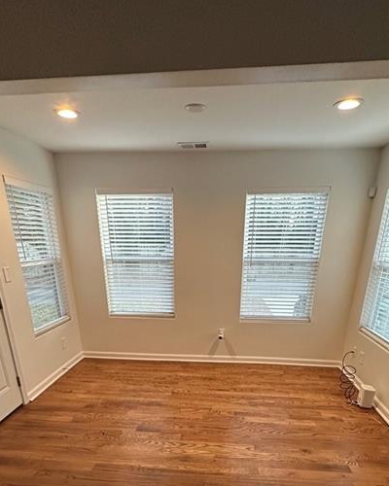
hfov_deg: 65.5
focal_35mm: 21
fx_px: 302
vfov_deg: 72.8
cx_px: 194
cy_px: 359
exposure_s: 1/120
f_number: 2.2
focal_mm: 2.22
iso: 250
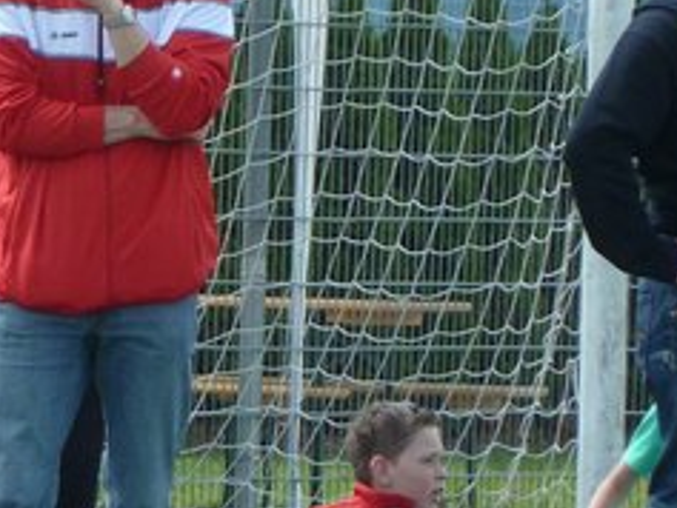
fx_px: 17356
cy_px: 301
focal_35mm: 887
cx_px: -17
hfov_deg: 2.2
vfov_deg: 1.7
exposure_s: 1/320
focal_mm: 49.2
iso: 160
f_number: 4.9
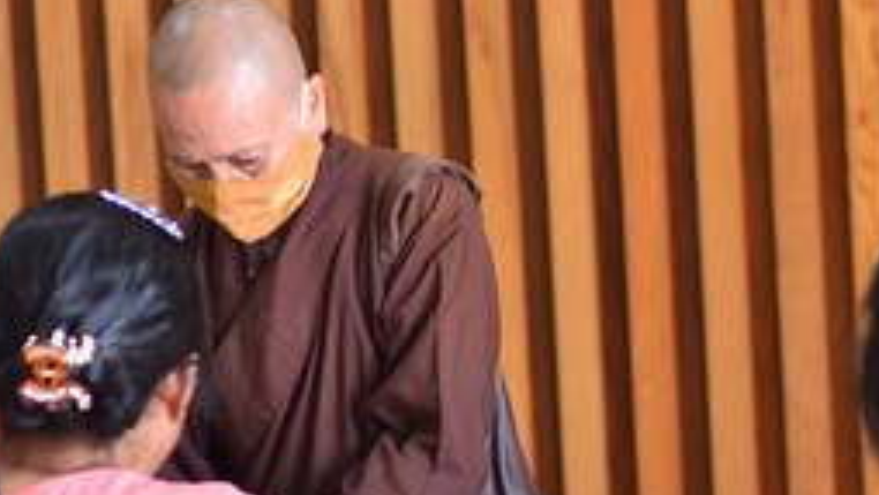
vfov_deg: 5.3
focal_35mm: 228
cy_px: 431
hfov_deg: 9.4
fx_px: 5315
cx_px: 969
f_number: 2.8
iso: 400
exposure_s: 1/125
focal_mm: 85
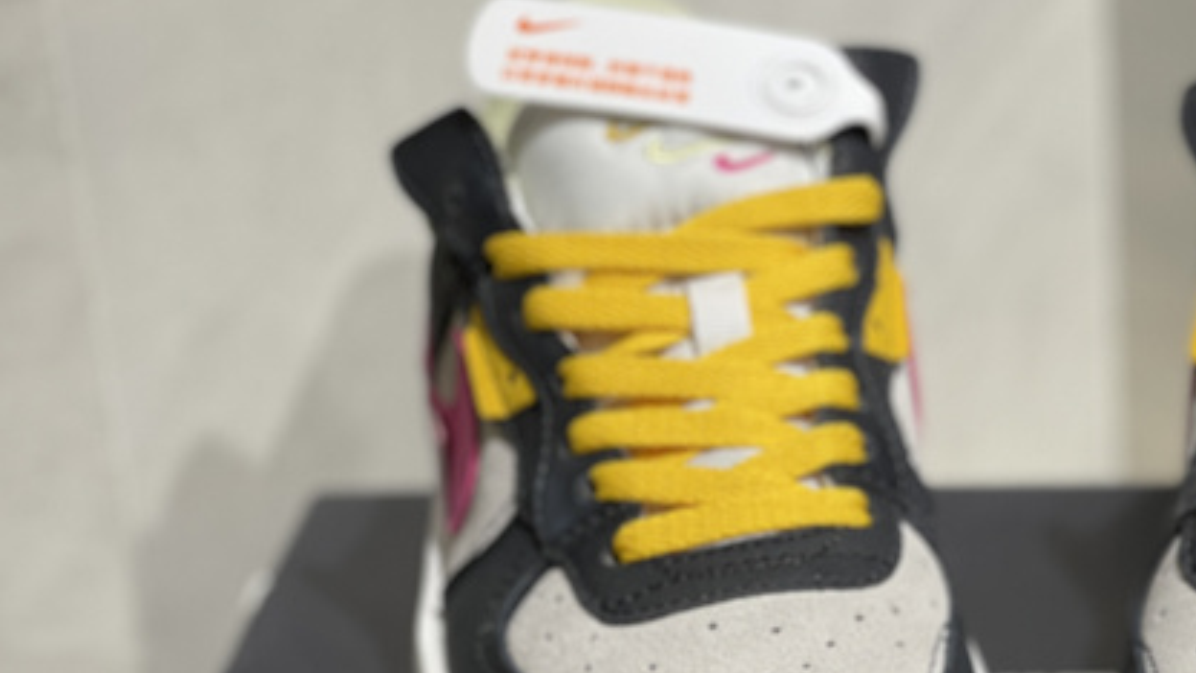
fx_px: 3932
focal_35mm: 124
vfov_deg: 9.7
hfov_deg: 17.1
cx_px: 992
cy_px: 580
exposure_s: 1/116
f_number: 2.2
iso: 20
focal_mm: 7.5
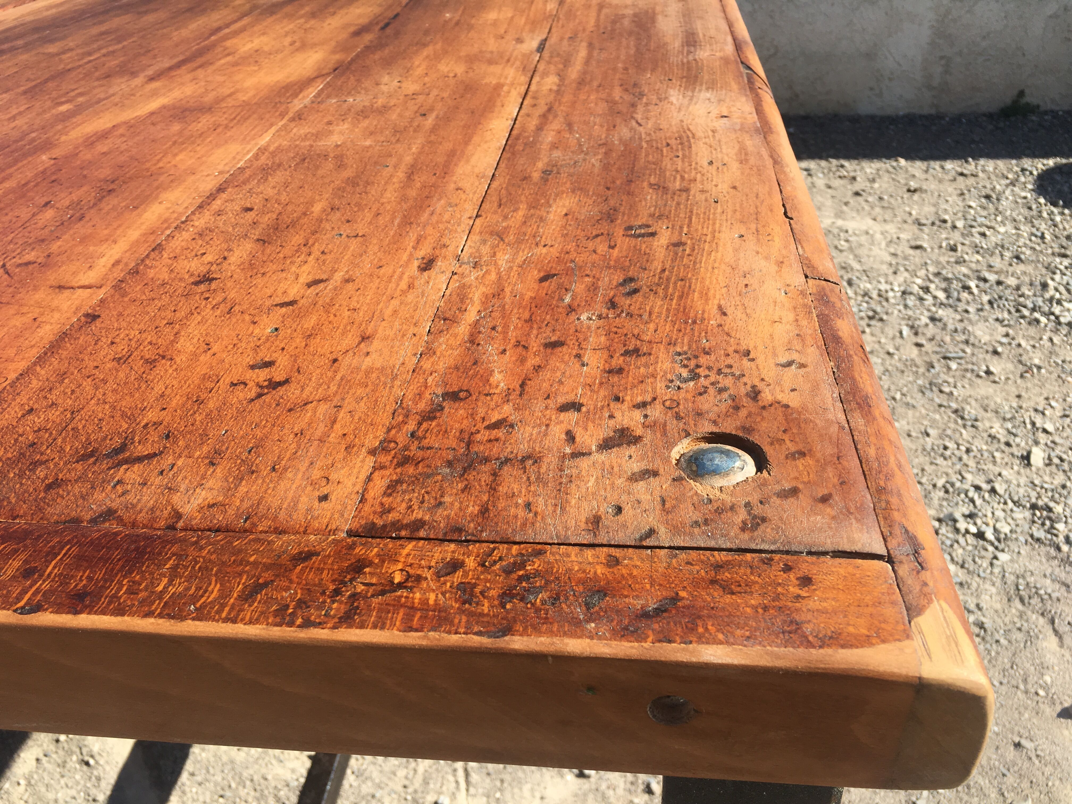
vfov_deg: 48.2
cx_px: 536
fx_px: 898
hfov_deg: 61.7
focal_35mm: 29
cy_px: 402
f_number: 2.2
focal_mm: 4.15
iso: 25
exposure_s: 1/801
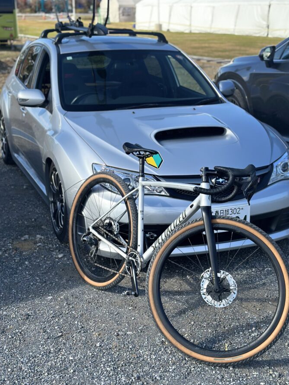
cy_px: 179
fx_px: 613
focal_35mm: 55
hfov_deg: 26.5
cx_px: 152
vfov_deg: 34.9
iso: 100
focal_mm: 6.86
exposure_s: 1/2732
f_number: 1.78
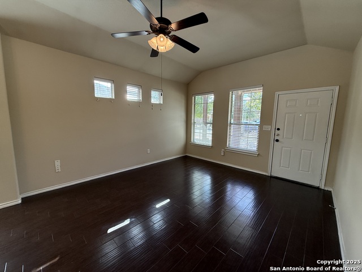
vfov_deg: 85.7
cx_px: 181
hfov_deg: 102.1
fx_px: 146
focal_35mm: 14
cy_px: 136
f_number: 2.2
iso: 100
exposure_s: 1/120
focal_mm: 2.22
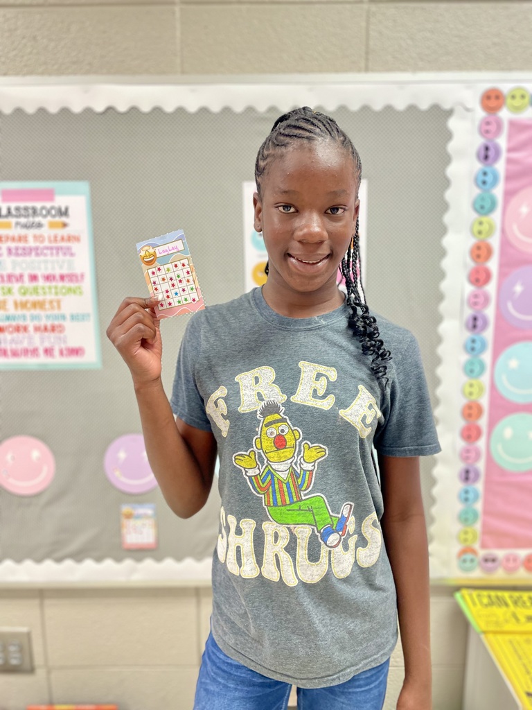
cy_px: 355
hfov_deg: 53.1
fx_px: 533
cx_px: 266
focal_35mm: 26
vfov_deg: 67.3
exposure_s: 1/60
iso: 80
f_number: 1.6
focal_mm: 4.2
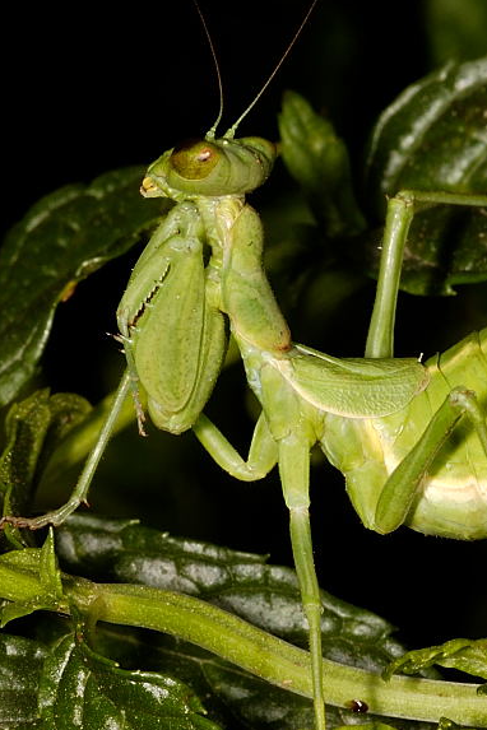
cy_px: 376
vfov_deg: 7.3
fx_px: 5699
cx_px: 282
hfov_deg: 4.9
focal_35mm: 281
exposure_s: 1/250
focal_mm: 105
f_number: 32
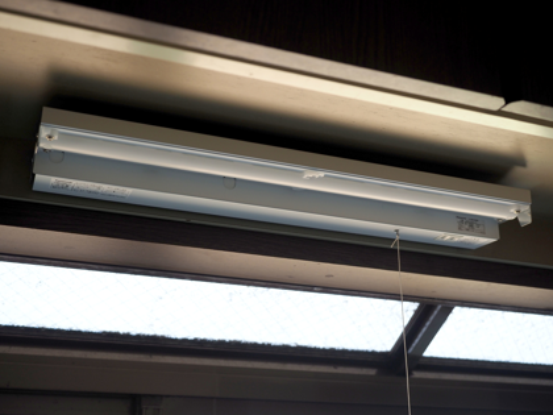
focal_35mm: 44
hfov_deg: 42.9
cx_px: 276
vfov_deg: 32.9
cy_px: 208
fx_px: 703
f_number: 3.2
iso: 200
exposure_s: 1/80
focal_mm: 22
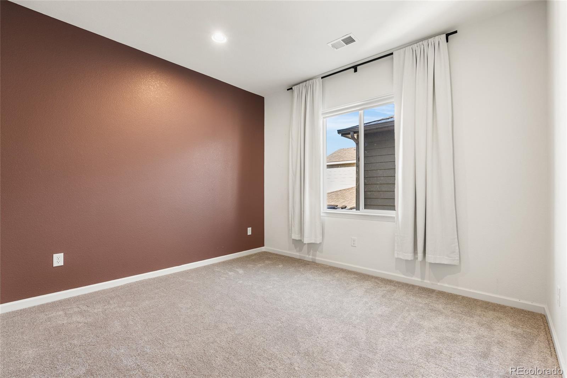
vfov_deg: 73.7
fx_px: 252
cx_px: 284
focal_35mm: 16
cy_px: 189
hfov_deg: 96.7
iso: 160
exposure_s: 1/2
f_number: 8
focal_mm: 16
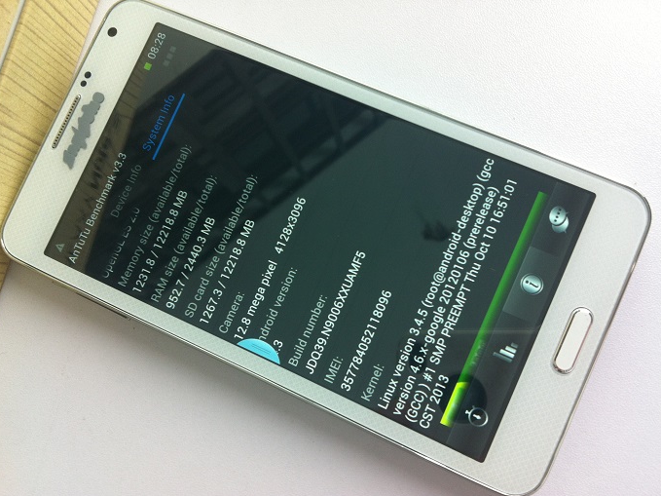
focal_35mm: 36
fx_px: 687
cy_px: 253
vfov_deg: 39.6
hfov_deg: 51.4
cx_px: 330
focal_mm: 3.85
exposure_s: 1/25
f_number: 2.8
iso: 80
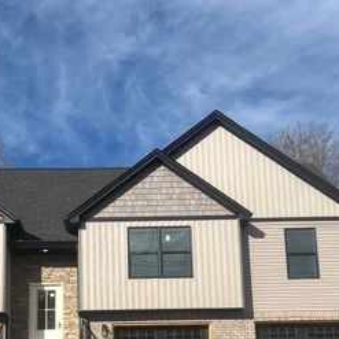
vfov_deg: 27.1
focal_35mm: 62
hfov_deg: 27.5
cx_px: 106
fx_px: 687
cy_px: 282
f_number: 1.5
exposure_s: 1/5319
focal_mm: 5.7
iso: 50
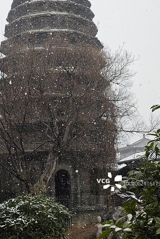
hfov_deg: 20.3
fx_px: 446
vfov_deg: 30.0
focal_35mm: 67
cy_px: 103
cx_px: 58
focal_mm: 8.72
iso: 50
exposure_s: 1/376
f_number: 2
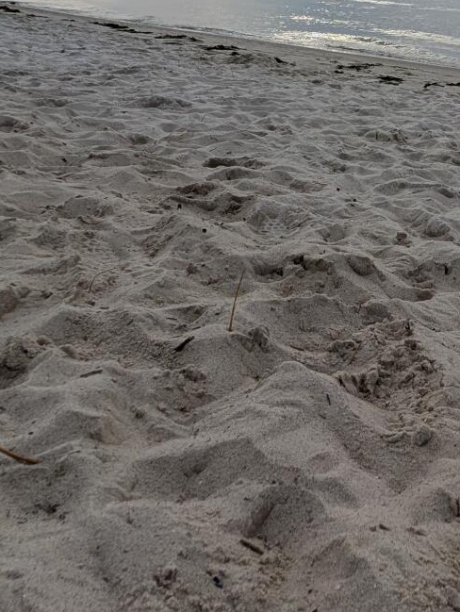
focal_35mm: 37
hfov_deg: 35.8
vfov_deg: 46.0
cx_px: 435
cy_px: 78
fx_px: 654
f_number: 1.7
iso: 55
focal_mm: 2.02
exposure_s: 1/3906
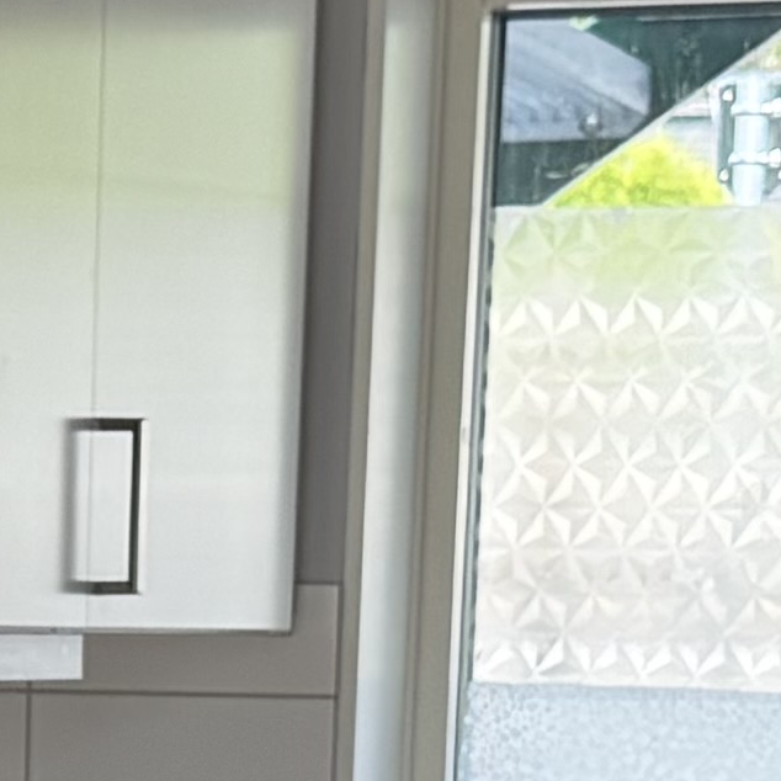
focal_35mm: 191
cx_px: -58
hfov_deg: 9.1
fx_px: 4875
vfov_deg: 8.6
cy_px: 1622
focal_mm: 6.76
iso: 100
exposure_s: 1/217
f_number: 1.78
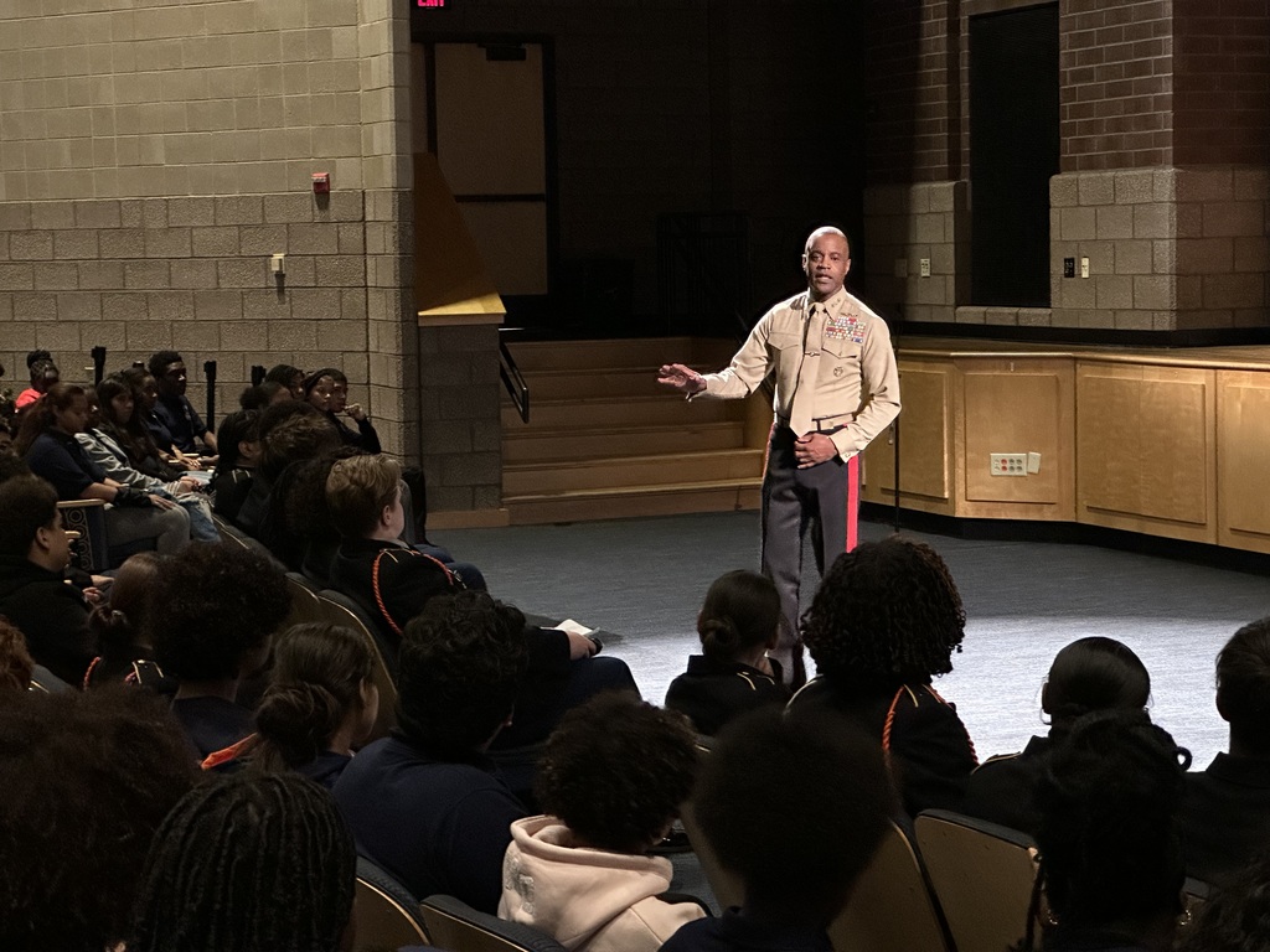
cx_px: 635
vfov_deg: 19.1
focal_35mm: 77
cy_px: 476
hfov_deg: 25.3
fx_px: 2825
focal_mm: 9
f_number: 2.8
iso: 2000
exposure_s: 1/20
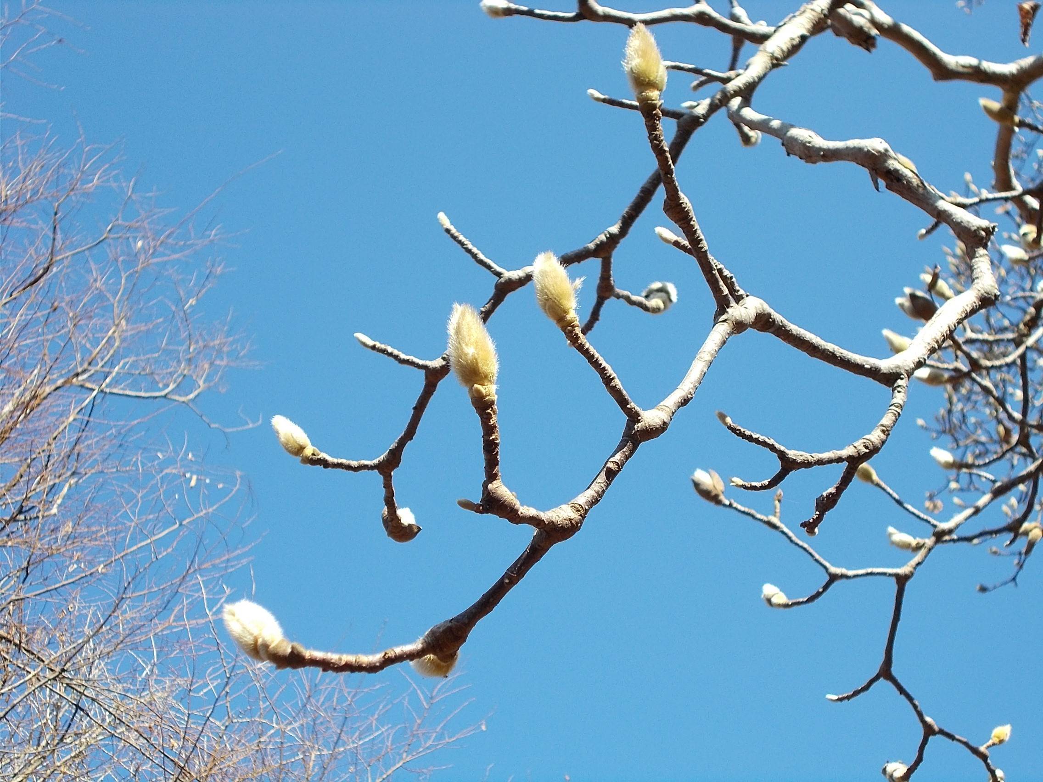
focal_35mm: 58
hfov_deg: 33.2
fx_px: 1748
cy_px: 391
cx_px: 522
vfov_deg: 25.2
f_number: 4.9
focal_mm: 10.3
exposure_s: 1/200
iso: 80
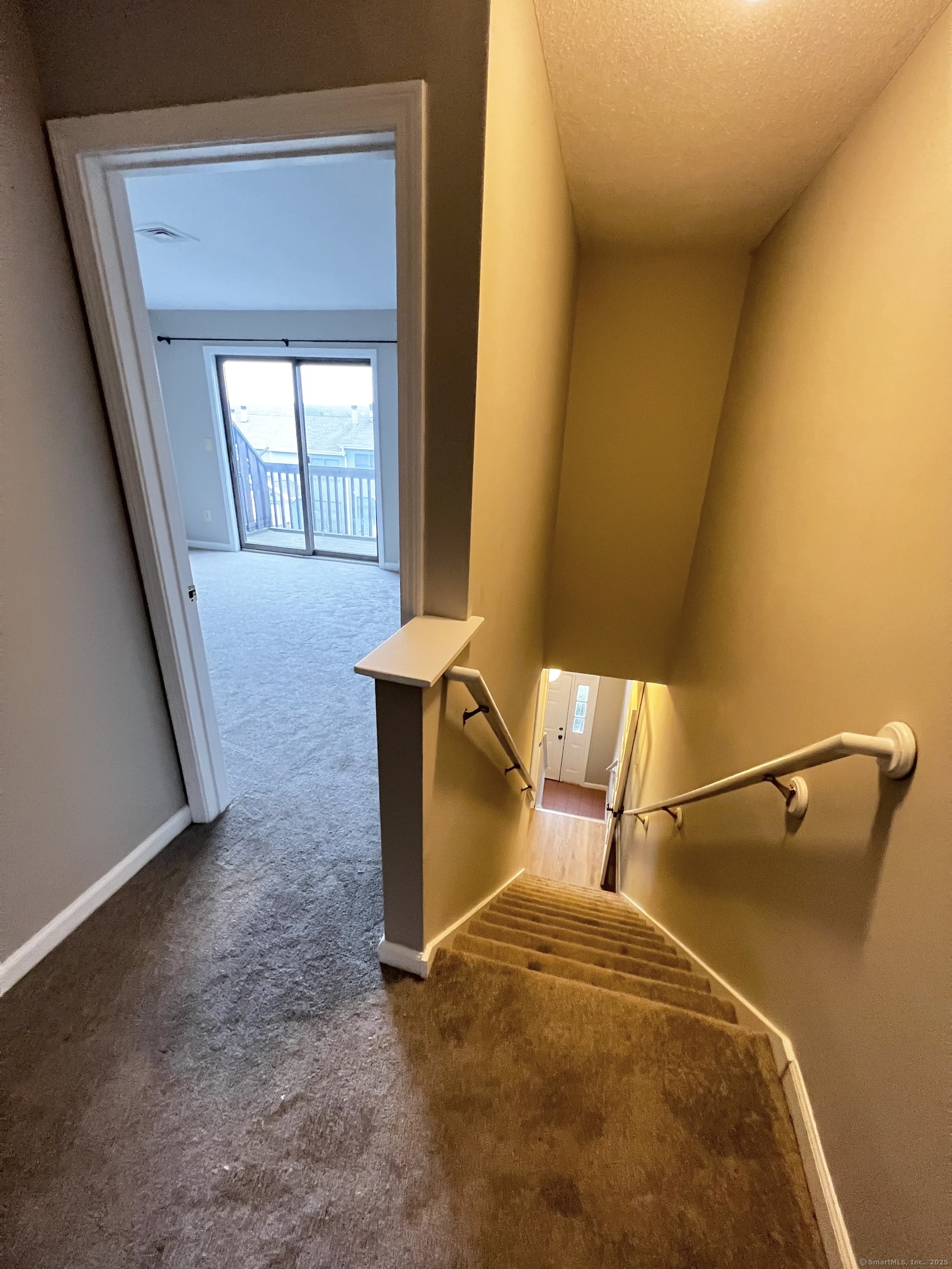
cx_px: 476
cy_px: 634
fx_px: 477
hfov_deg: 89.9
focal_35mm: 13
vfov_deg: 106.2
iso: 640
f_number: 1.8
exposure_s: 1/60
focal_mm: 1.57
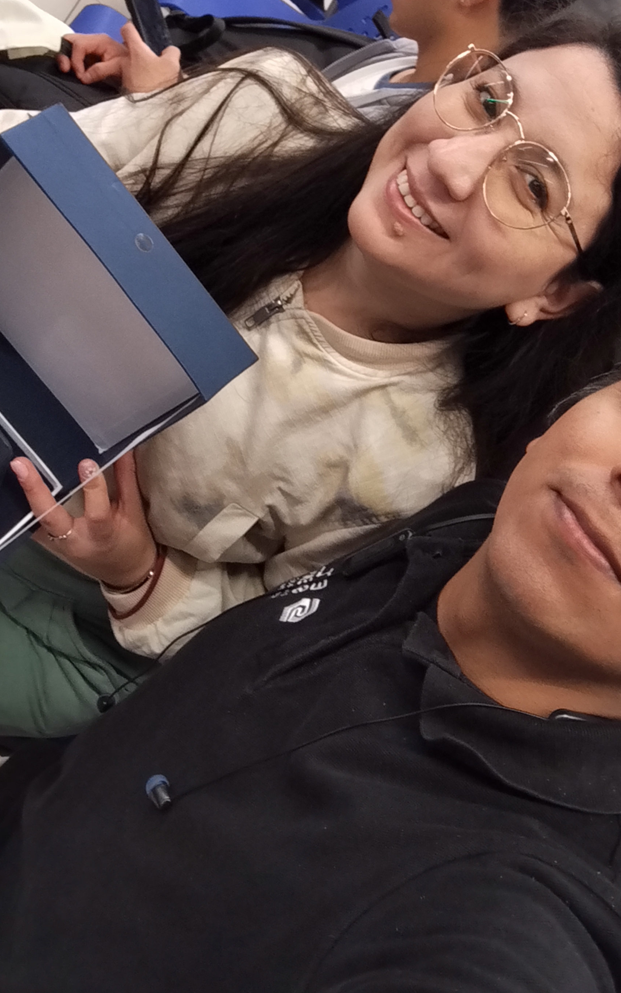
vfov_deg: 45.1
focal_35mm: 43
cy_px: 290
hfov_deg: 29.9
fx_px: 1164
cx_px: 334
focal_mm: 3.26
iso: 320
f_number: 2.4
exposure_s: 1/33
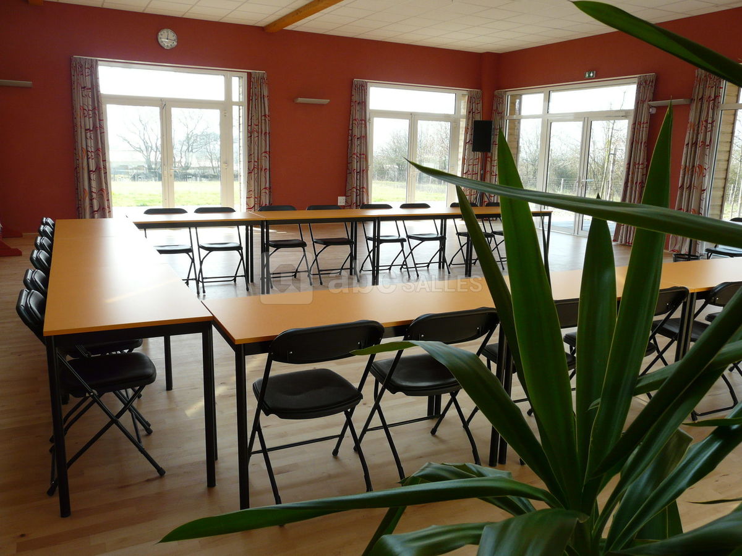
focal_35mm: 28
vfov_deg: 49.7
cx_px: 371
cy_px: 278
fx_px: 600
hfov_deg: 63.4
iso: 100
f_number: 3.6
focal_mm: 4.6
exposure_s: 1/100
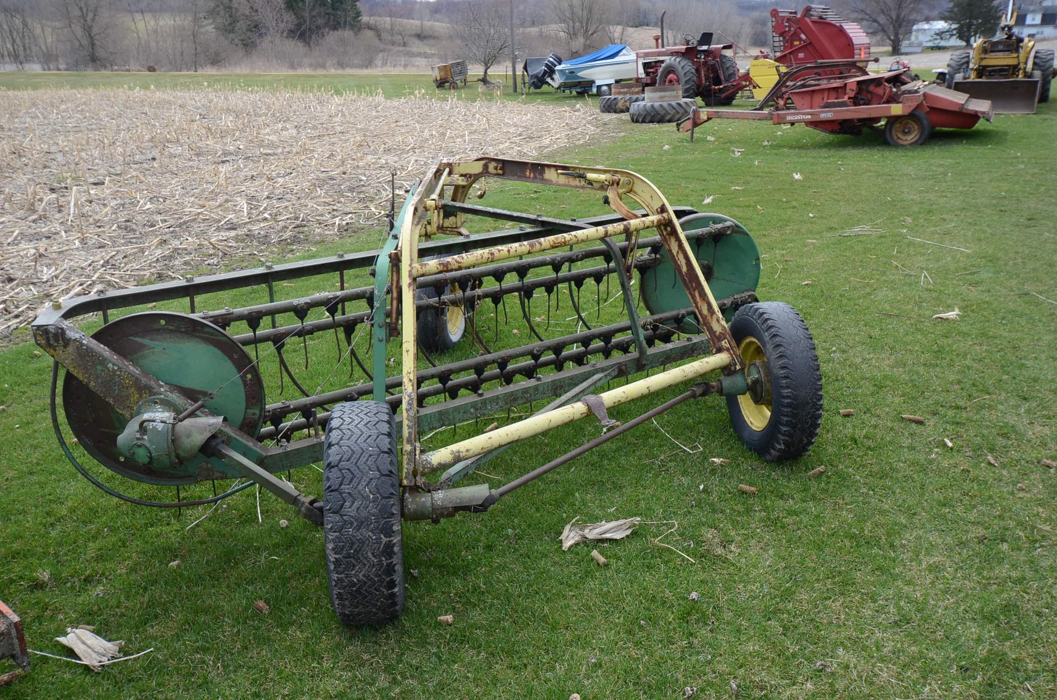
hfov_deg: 62.0
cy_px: 350
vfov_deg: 43.4
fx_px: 879
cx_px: 528
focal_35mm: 30
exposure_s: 1/250
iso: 250
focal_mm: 20
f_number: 8
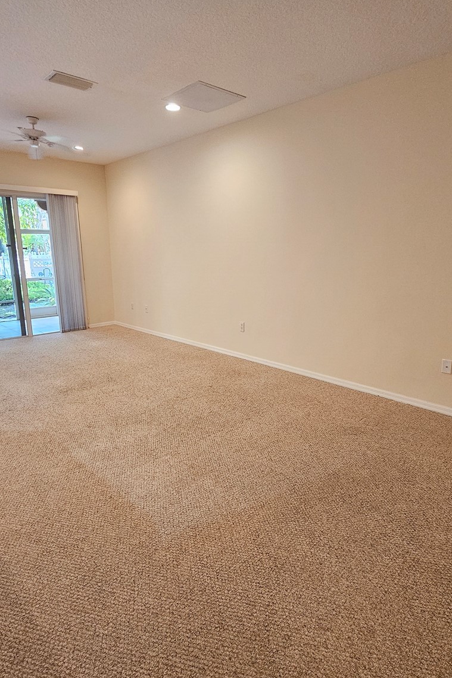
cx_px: 229
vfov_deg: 86.9
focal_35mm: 19
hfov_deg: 64.5
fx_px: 358
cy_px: 333
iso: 320
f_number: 2.2
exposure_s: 1/60
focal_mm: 2.2
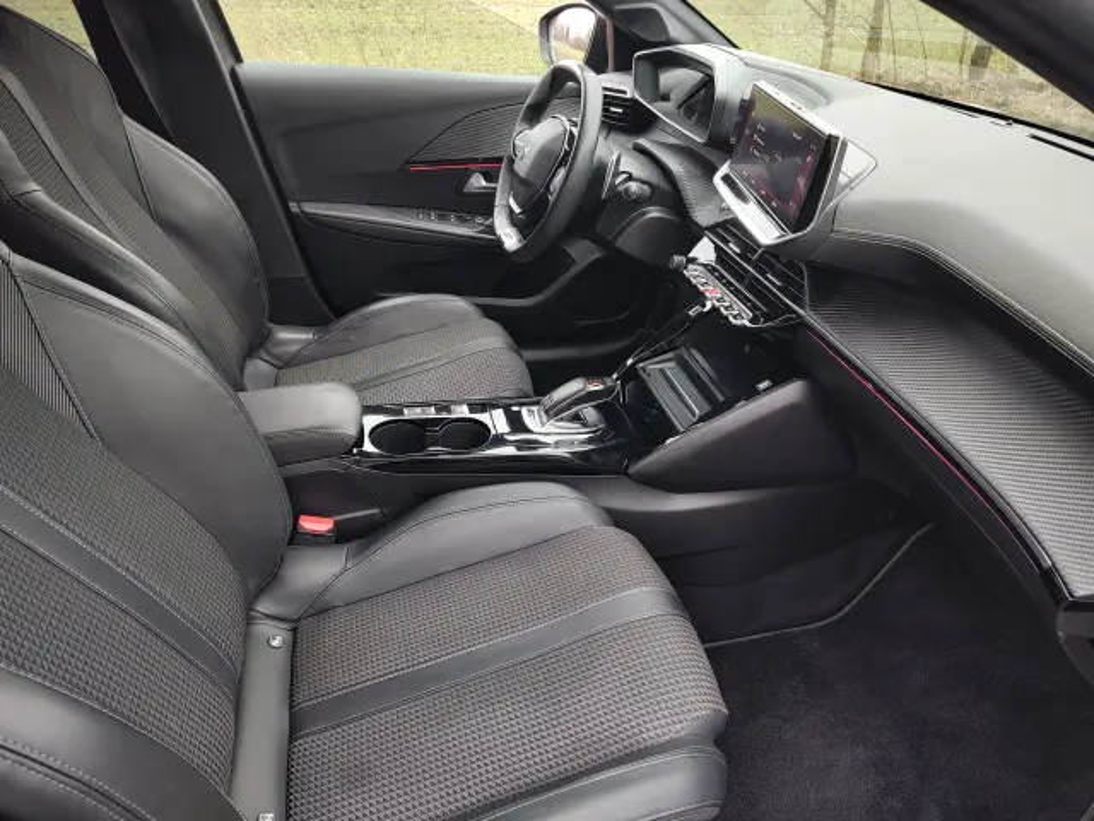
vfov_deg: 58.9
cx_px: 547
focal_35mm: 23
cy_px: 410
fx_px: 727
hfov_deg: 73.9
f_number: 1.8
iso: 217
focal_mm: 5.56
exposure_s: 1/50
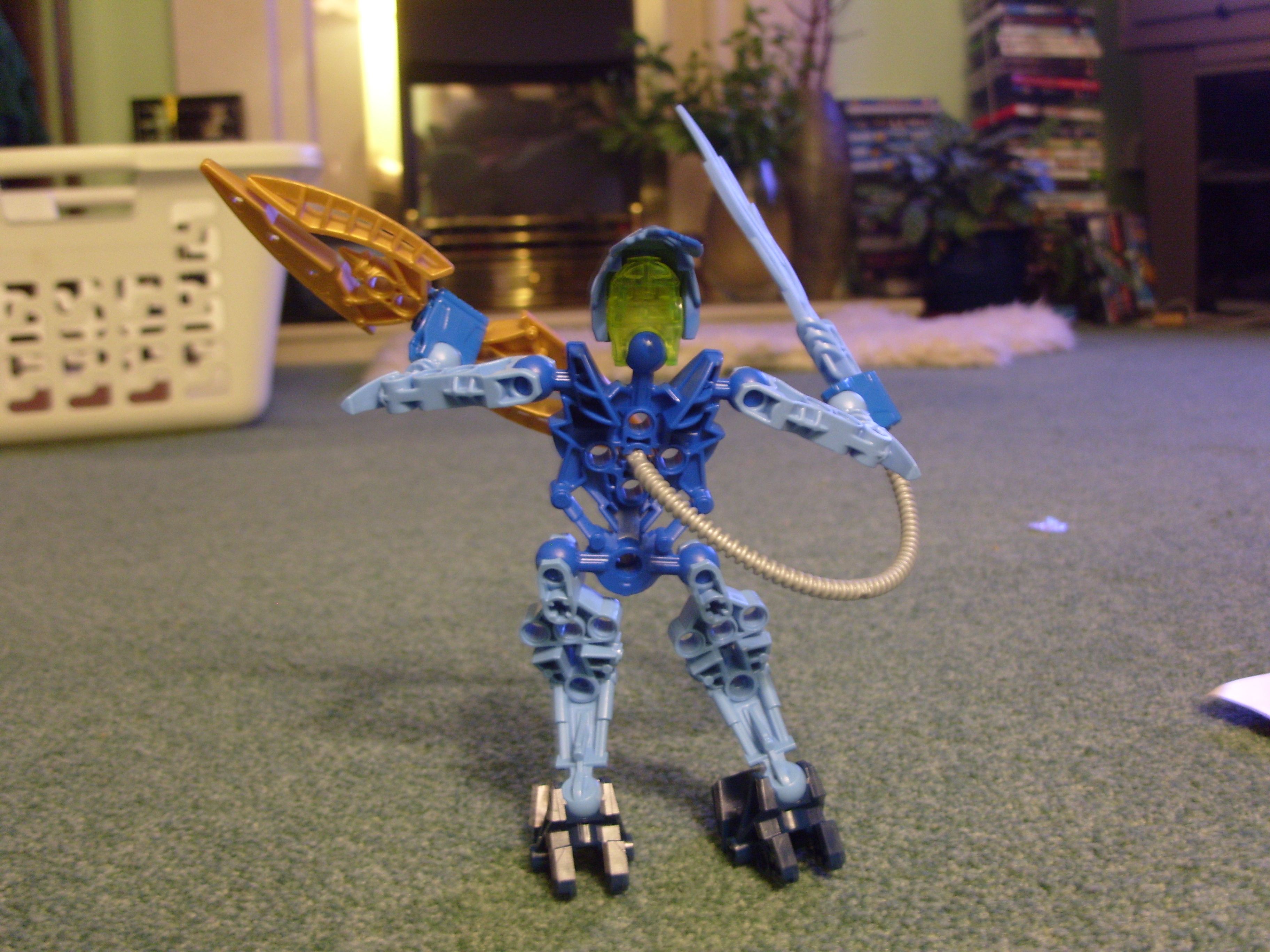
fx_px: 1284
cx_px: 635
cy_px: 476
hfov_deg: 52.6
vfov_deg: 40.7
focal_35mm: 35
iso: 200
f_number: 2.8
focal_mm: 7.8
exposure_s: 1/3
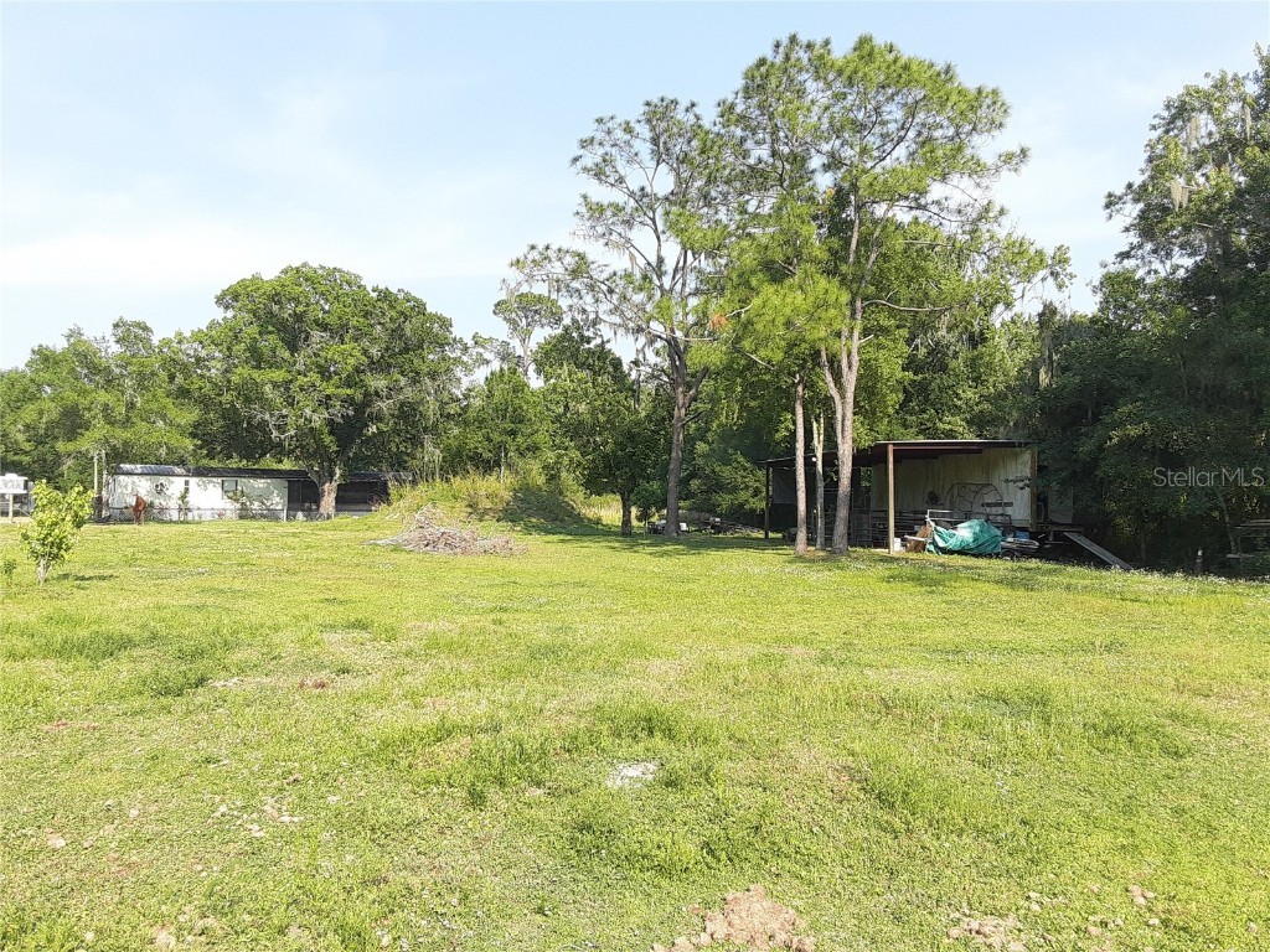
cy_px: 476
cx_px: 635
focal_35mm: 27
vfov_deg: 51.4
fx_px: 991
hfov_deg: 65.3
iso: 40
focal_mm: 2.91
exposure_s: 1/712
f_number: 1.9
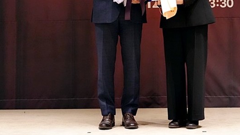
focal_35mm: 113
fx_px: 719
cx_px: 159
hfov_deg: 18.9
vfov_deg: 10.6
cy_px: 7
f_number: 4
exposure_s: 1/200
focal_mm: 59
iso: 6400
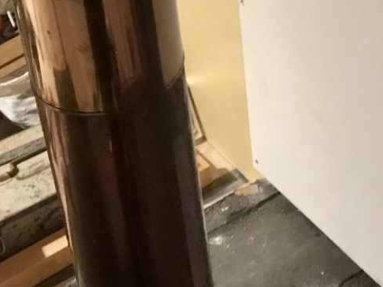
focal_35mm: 83
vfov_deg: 16.8
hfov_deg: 22.1
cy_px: -85
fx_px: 918
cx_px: 433
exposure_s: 1/5
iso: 80
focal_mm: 4
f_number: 1.8
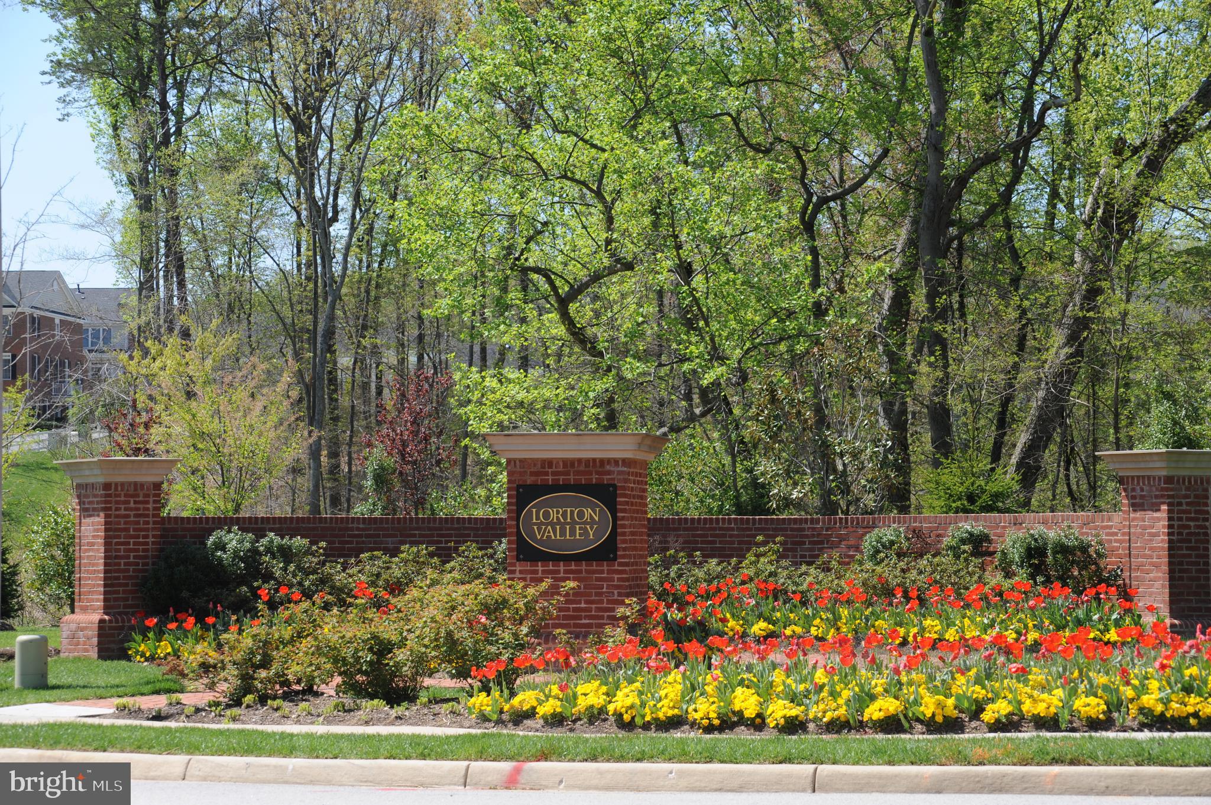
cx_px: 606
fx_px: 3361
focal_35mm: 100
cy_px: 402
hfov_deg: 20.4
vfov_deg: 13.7
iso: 200
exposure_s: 1/320
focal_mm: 100
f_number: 9
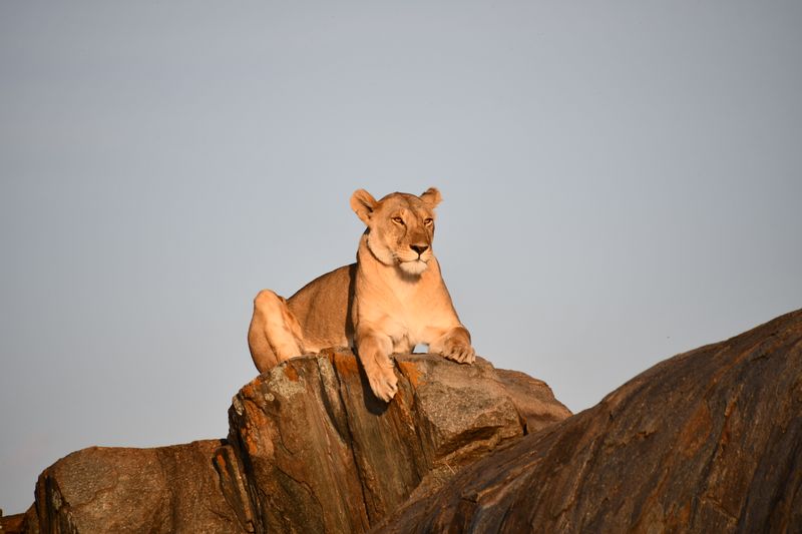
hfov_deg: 4.6
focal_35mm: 450
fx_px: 10022
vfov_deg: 3.1
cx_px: 401
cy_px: 267
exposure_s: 1/500
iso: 180
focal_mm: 300
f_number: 8
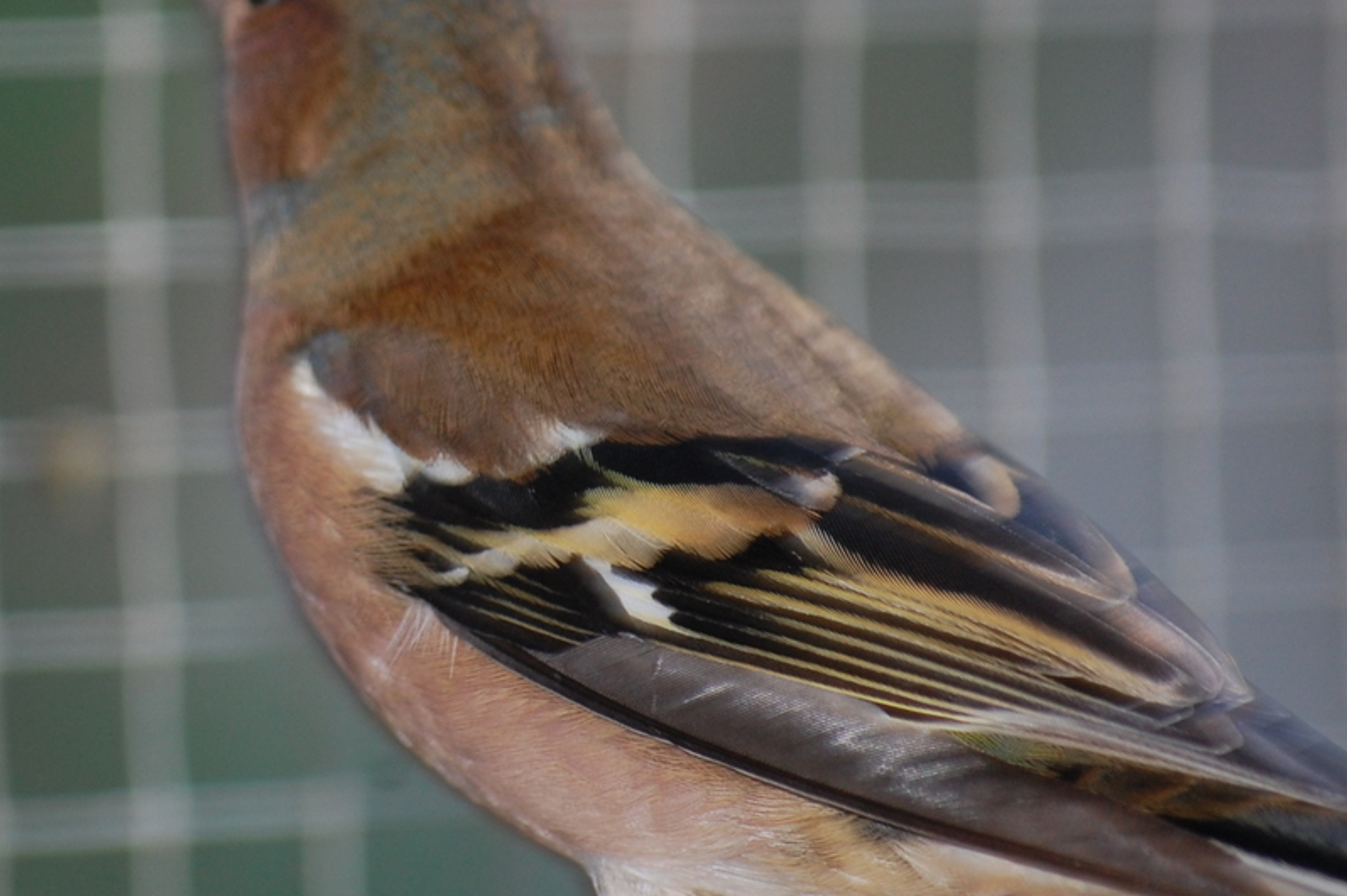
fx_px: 21160
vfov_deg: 2.4
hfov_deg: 3.6
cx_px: 365
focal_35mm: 566
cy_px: 282
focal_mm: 200
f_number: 5.6
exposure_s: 1/60
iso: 400
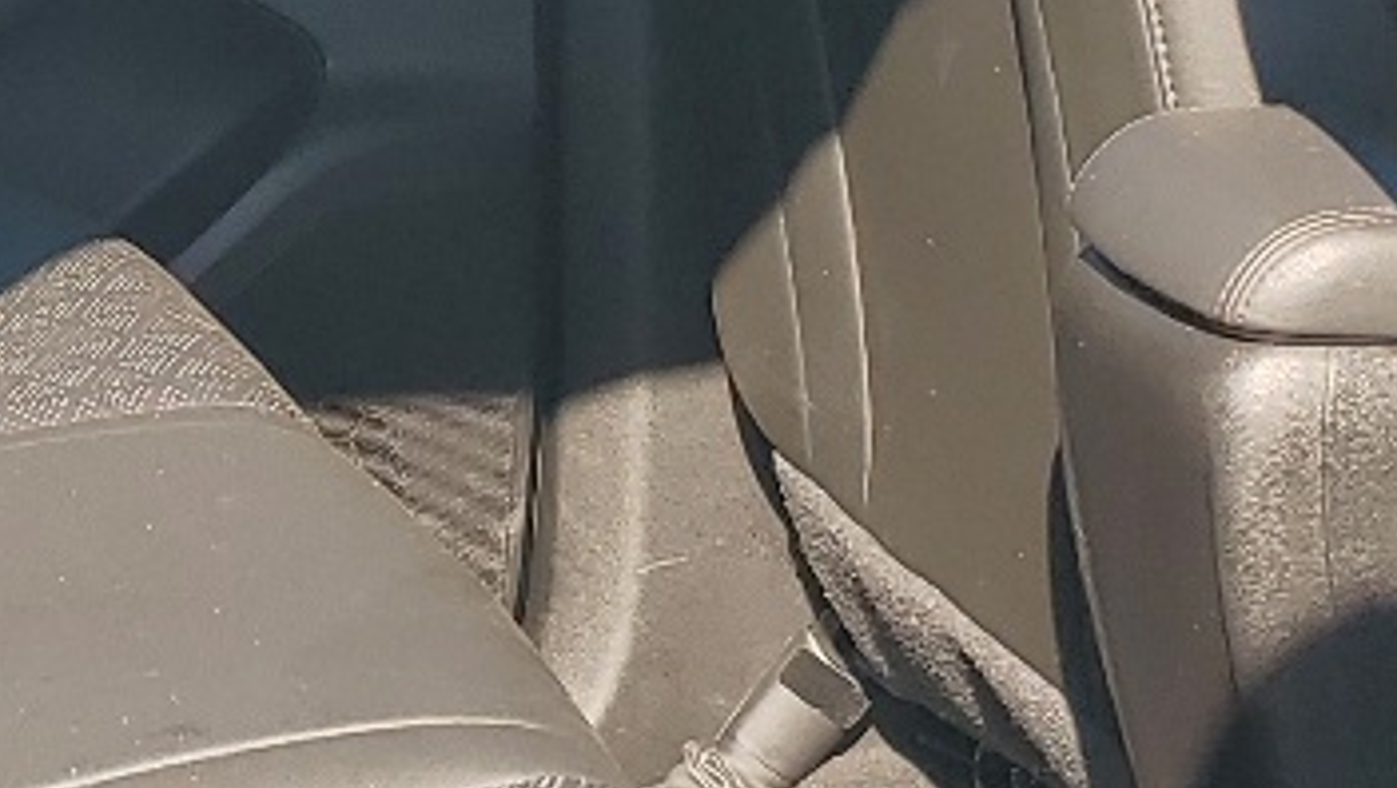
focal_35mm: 129
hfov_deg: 16.4
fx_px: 4782
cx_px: 135
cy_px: 326
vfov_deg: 9.4
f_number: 1.5
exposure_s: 1/769
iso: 50
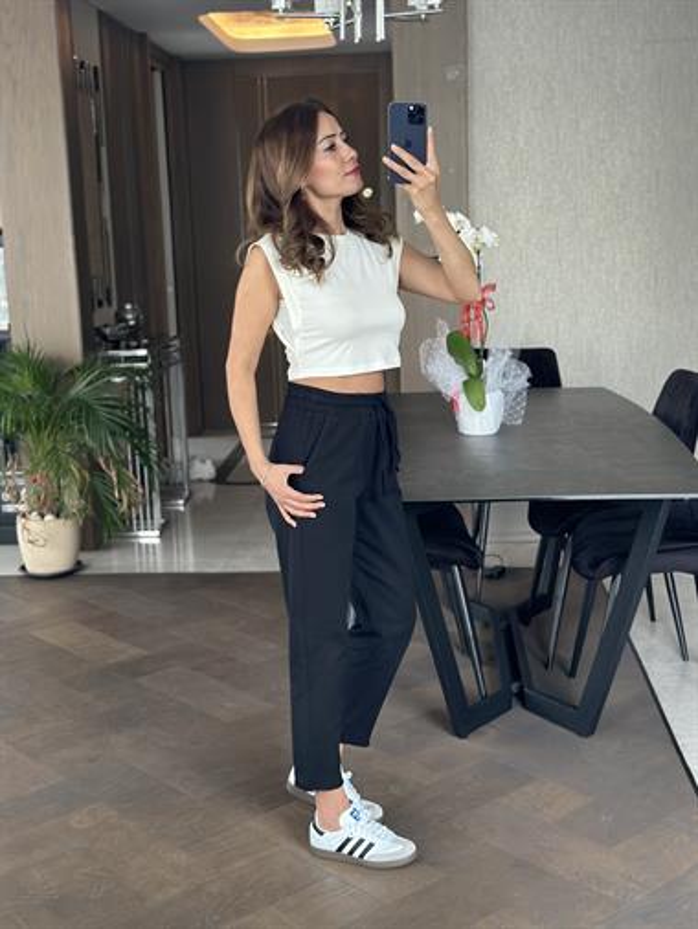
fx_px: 1289
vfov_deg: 39.6
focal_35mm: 48
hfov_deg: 30.3
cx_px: 349
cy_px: 464
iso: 320
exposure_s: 1/60
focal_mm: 6.86
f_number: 1.78
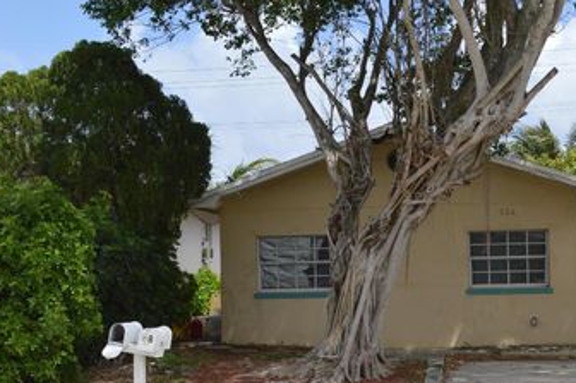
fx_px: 927
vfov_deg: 23.2
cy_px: 254
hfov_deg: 34.2
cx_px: 381
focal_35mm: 58
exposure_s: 1/200
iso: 100
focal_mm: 26
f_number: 8
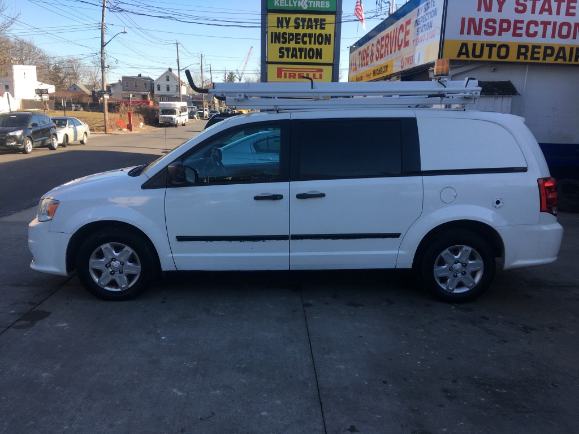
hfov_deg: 61.7
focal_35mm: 29
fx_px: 485
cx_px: 290
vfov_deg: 48.2
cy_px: 217
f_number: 2.2
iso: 25
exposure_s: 1/493
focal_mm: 4.15
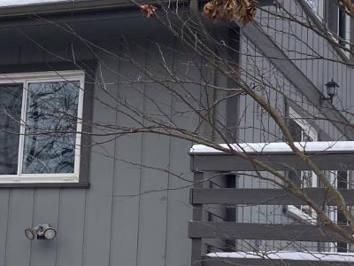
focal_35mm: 105
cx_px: 71
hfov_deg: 18.5
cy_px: 157
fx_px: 1074
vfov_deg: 14.1
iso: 20
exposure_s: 1/838
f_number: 1.8
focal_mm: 3.99
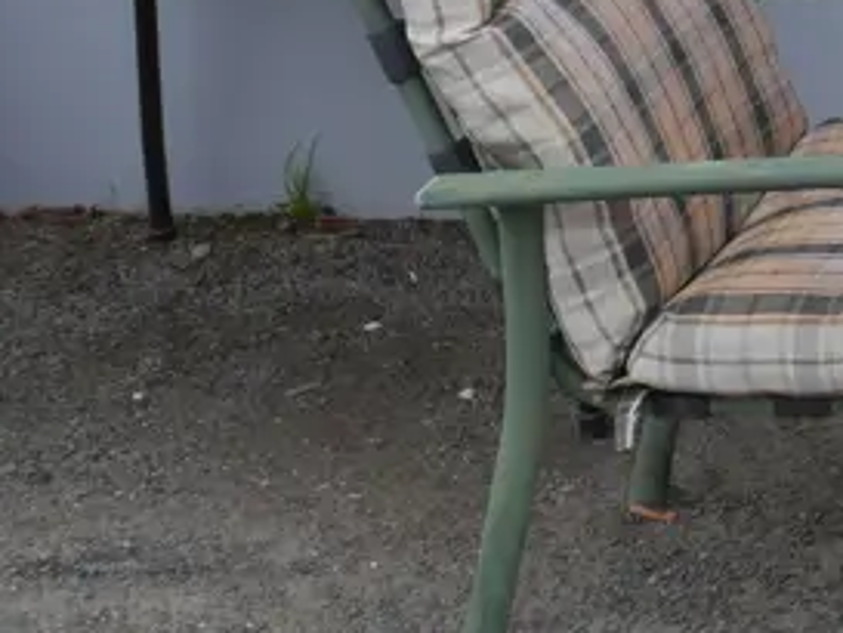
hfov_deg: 15.8
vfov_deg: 13.7
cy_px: -153
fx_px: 2558
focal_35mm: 105
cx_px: 1532
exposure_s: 1/320
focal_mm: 14
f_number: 6.3
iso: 200
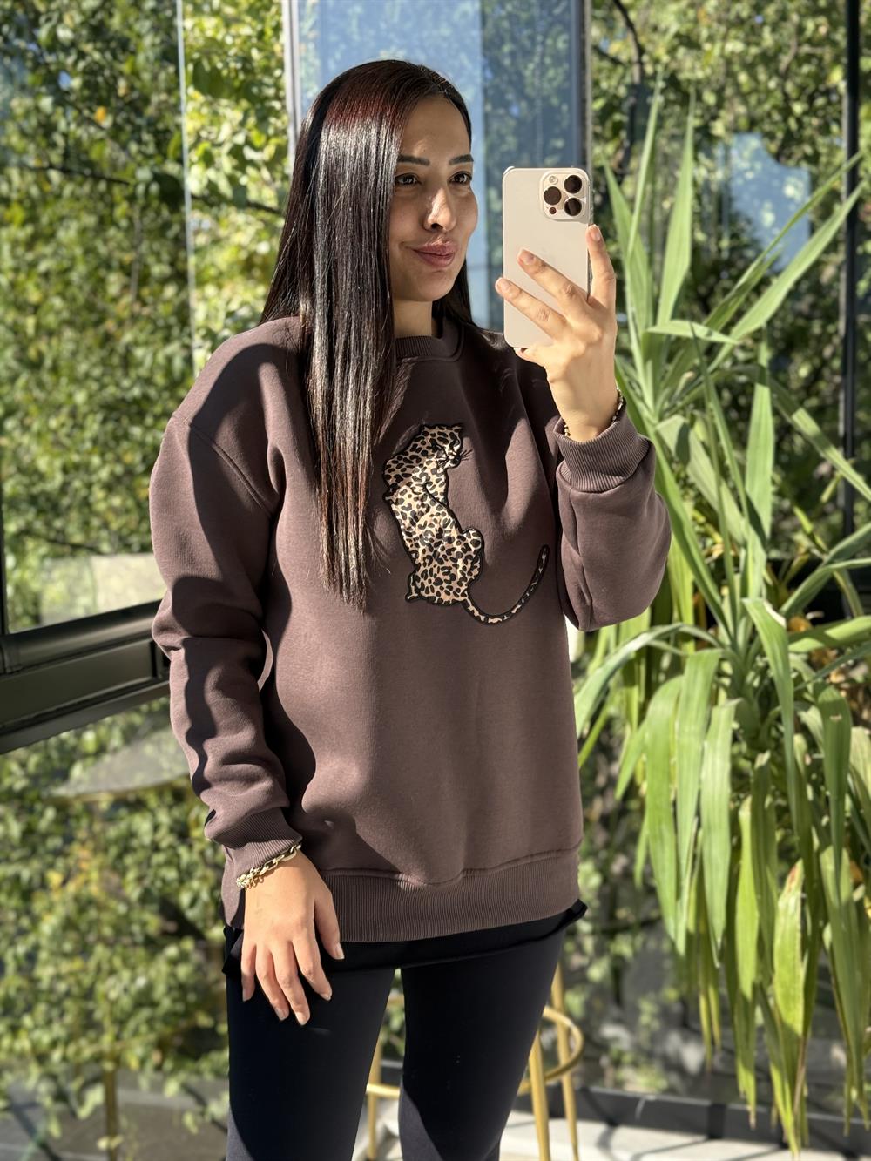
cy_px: 580
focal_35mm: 48
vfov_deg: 39.7
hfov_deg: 30.3
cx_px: 436
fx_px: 1610
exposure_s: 1/687
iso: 100
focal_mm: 6.76
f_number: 1.78
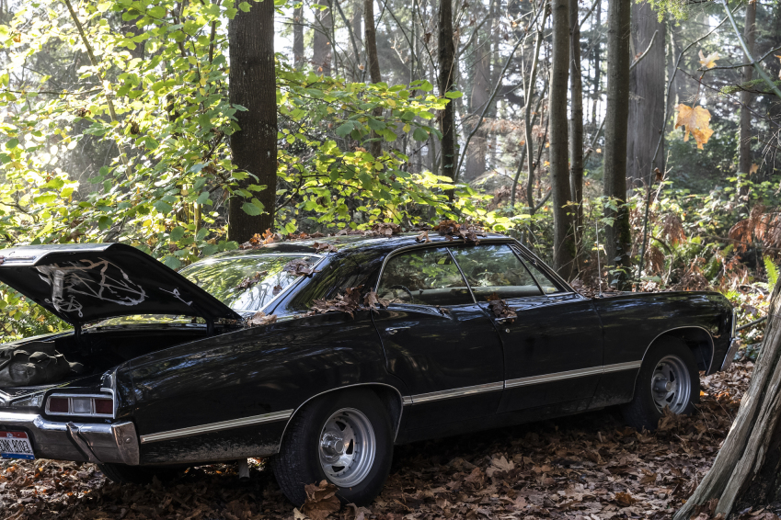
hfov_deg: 30.7
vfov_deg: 20.9
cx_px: 246
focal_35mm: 65
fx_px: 1410
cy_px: 318
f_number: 5.6
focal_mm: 46
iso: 400
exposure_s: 1/125
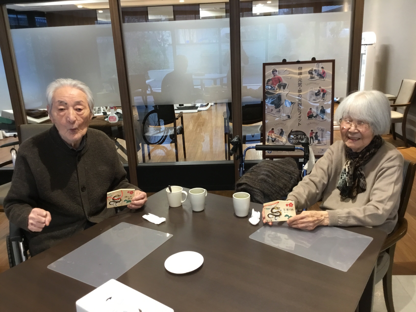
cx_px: 208
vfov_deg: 45.4
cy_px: 156
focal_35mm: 31
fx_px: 373
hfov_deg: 58.4
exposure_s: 1/30
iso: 100
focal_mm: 3.3
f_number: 2.4
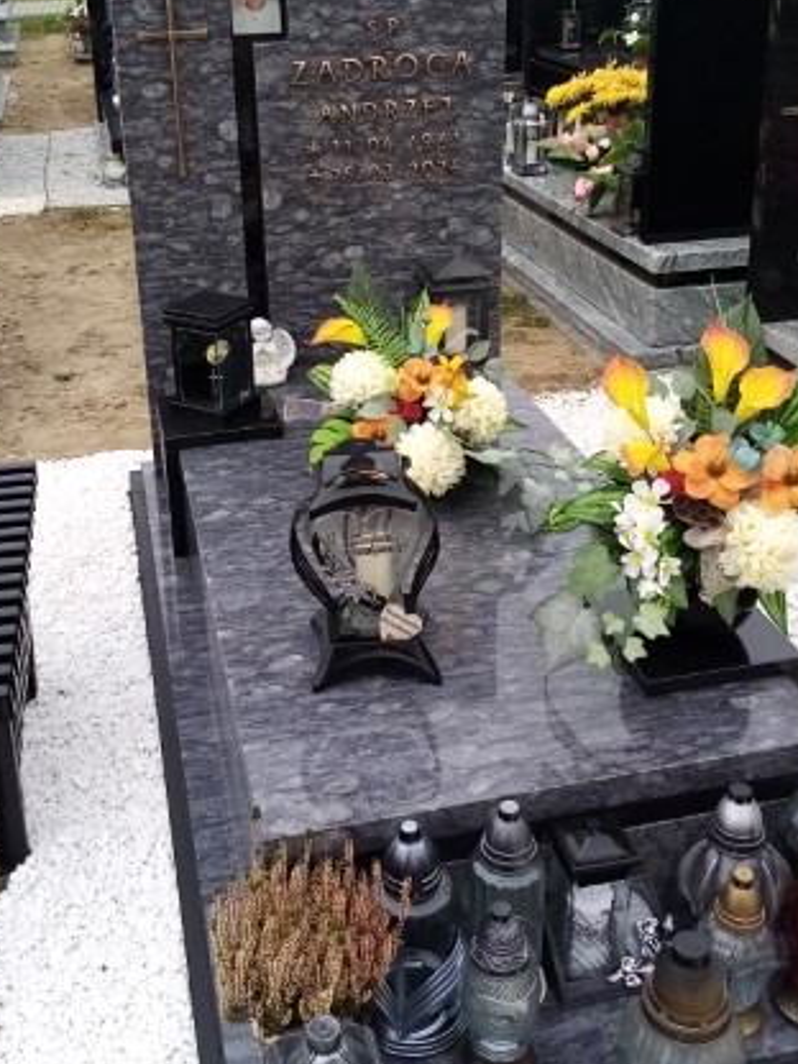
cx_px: 371
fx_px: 1229
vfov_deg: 46.2
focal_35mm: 40
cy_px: 368
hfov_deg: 35.9
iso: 109
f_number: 1.8
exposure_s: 1/137
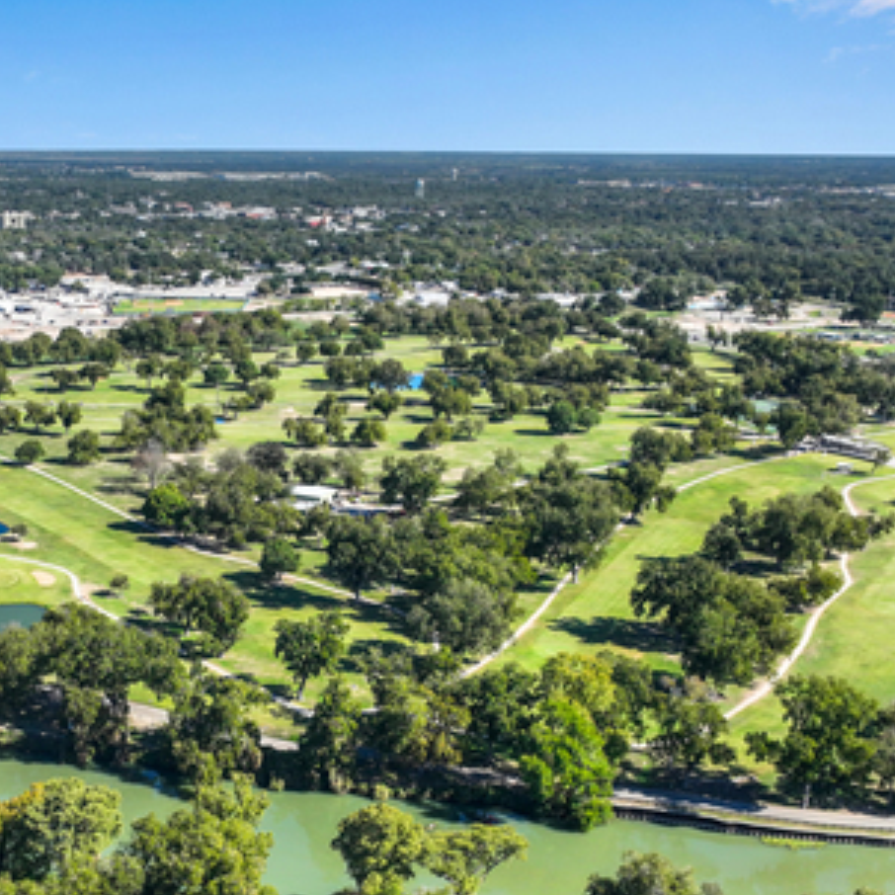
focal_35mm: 45
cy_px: 658
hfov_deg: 36.8
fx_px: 1316
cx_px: 237
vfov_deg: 36.8
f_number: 2.8
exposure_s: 1/1600
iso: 130
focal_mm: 12.29
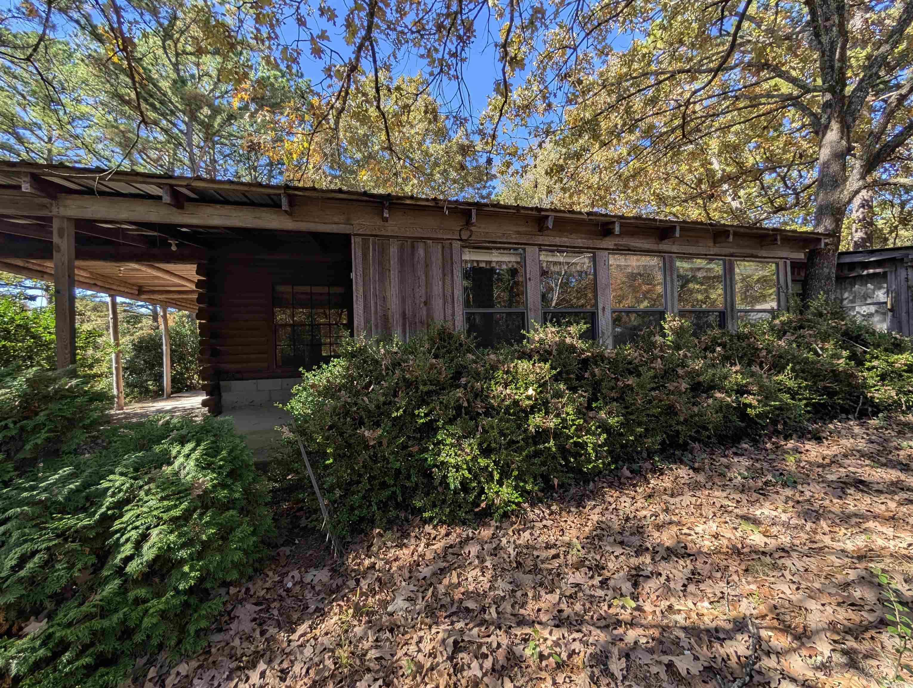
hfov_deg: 110.5
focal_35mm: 12
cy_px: 344
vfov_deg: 94.6
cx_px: 456
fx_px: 317
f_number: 1.7
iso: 47
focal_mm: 2.02
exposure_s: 1/616
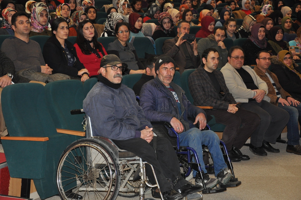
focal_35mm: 75
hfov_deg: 27.0
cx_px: 150
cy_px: 100
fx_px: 626
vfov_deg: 18.1
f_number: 5
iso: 800
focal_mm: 50
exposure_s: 1/60
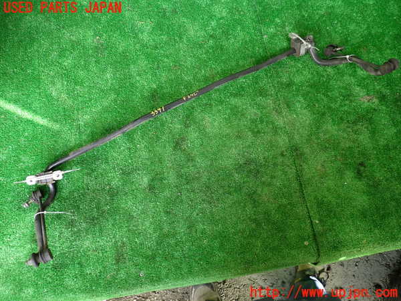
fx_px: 348
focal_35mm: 30
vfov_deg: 46.8
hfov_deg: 60.0
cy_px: 150
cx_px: 200
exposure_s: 1/50
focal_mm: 5.4
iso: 200
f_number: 2.3
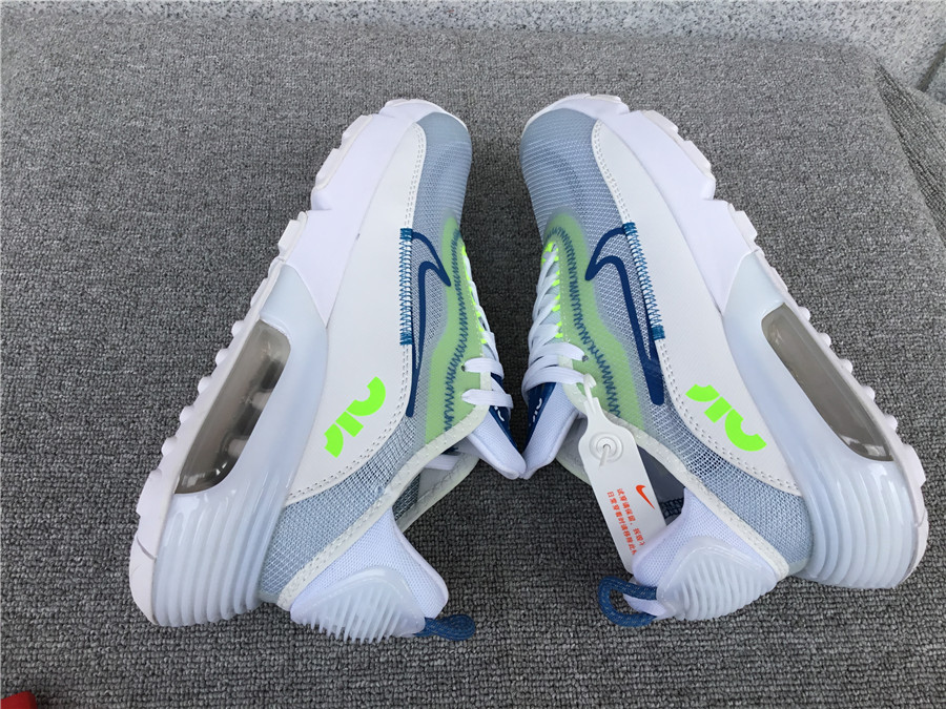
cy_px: 354
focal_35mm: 31
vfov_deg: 45.4
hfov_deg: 58.4
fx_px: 847
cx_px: 473
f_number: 2.4
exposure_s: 1/445
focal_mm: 3.3
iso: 25
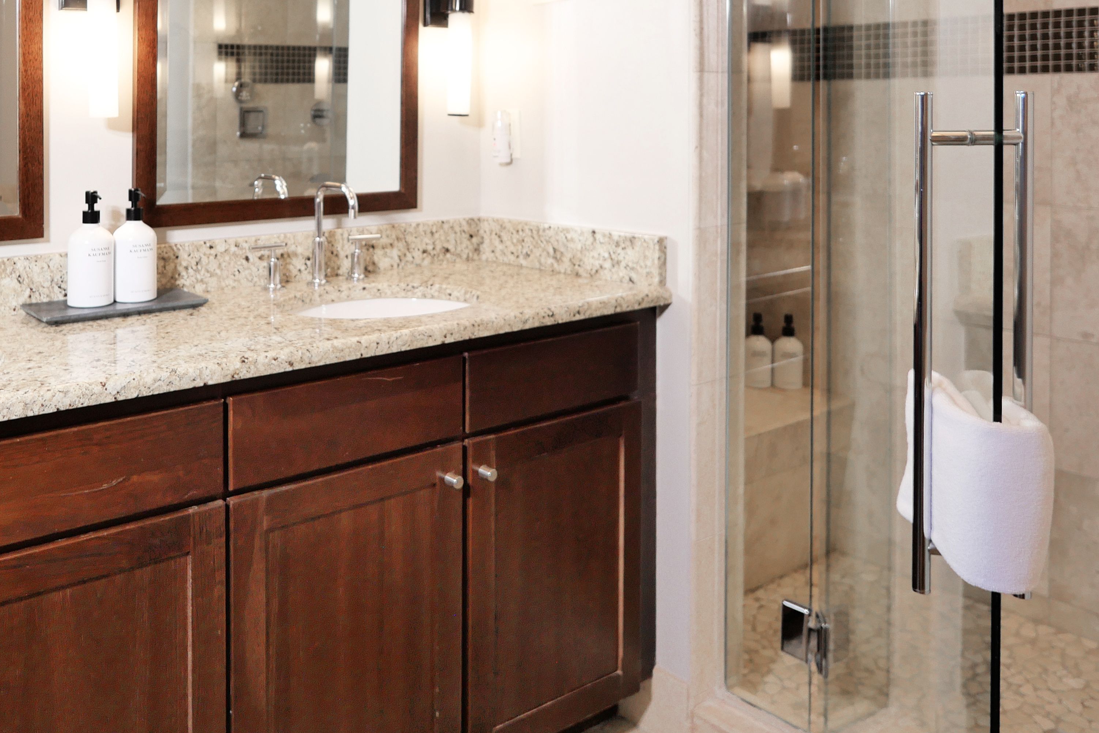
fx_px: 946
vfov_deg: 39.9
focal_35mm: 31
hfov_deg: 58.9
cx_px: 363
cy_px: 105
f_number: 1.7
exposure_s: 1/100
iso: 800
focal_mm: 9
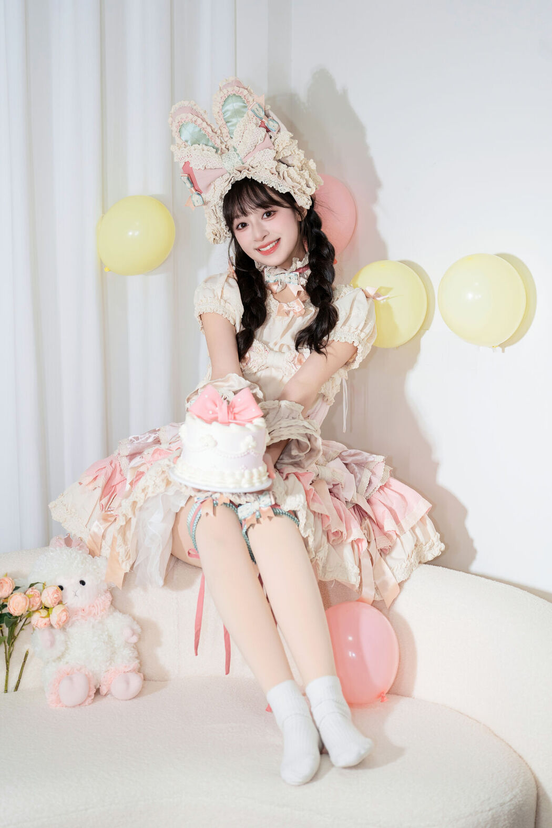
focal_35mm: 70
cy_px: 414
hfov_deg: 19.5
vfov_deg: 28.8
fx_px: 1610
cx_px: 276
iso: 800
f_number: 3.2
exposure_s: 1/200
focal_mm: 70
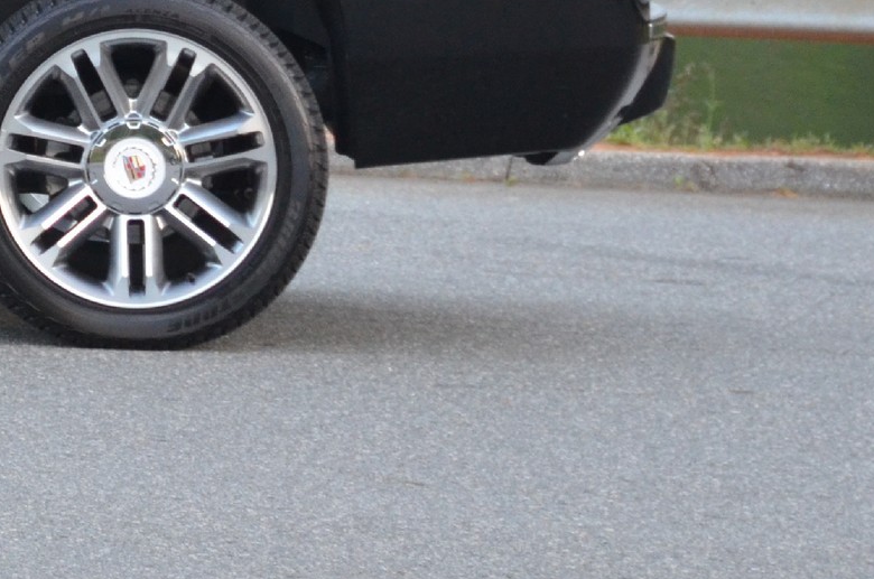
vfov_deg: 4.4
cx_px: -437
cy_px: -157
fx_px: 7575
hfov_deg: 6.5
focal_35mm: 313
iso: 1600
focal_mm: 65
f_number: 5
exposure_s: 1/100
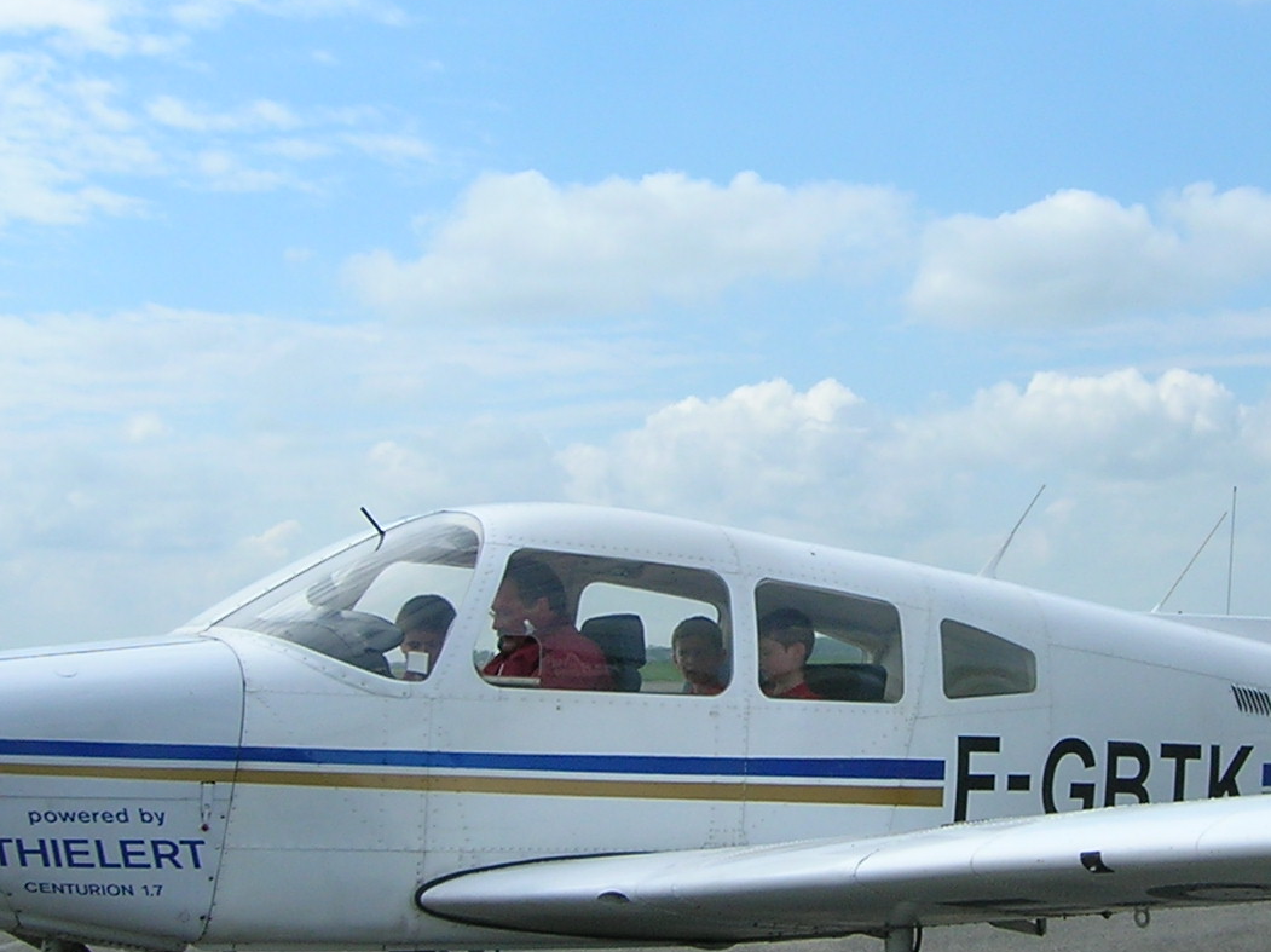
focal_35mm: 74
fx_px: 2716
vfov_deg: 19.9
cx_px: 880
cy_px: 524
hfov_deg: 26.1
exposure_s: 1/598
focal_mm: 5.7
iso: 50
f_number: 4.9
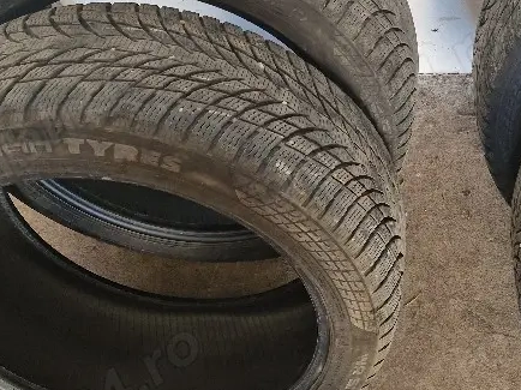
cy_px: 124
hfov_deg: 34.3
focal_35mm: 53
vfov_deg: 27.3
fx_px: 797
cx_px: 461
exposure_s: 1/233
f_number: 1.8
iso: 50
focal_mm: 5.4
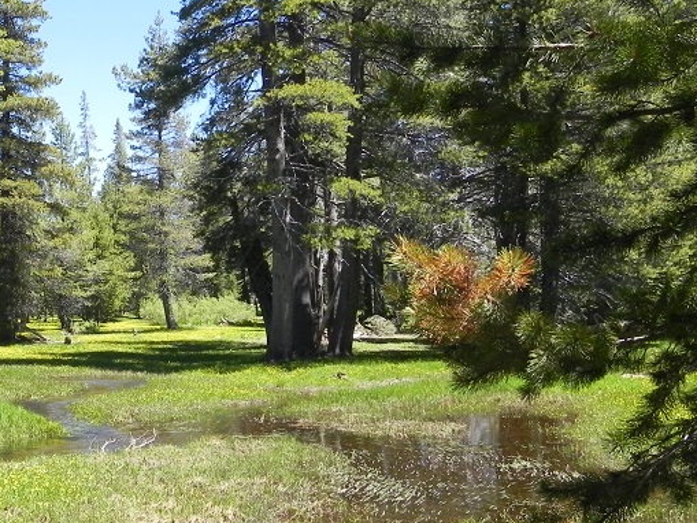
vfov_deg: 31.4
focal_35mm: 46
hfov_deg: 39.7
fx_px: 926
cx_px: 145
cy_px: 332
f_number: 5.6
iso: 160
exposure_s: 1/210
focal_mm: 4.6
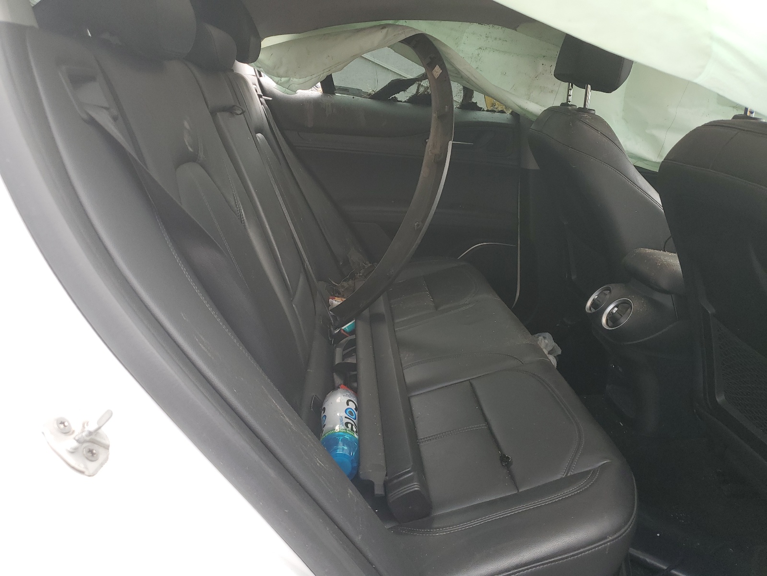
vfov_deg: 53.1
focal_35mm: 26
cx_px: 384
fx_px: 576
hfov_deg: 67.3
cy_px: 288
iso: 50
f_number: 1.5
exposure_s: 1/294
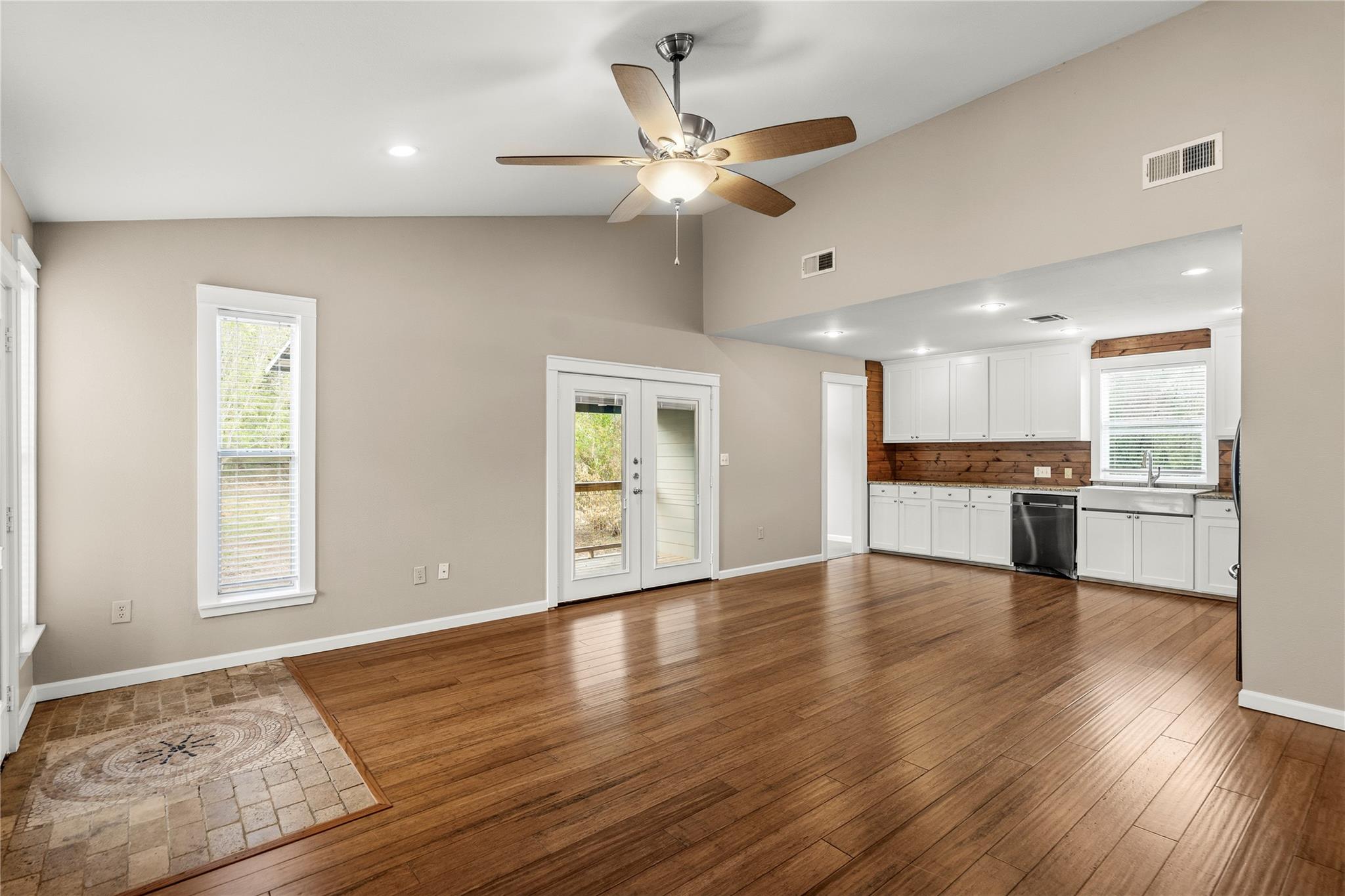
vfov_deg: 73.7
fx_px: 598
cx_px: 672
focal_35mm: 16
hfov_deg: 96.7
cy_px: 448
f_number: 8
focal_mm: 16
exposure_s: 1/10
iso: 250
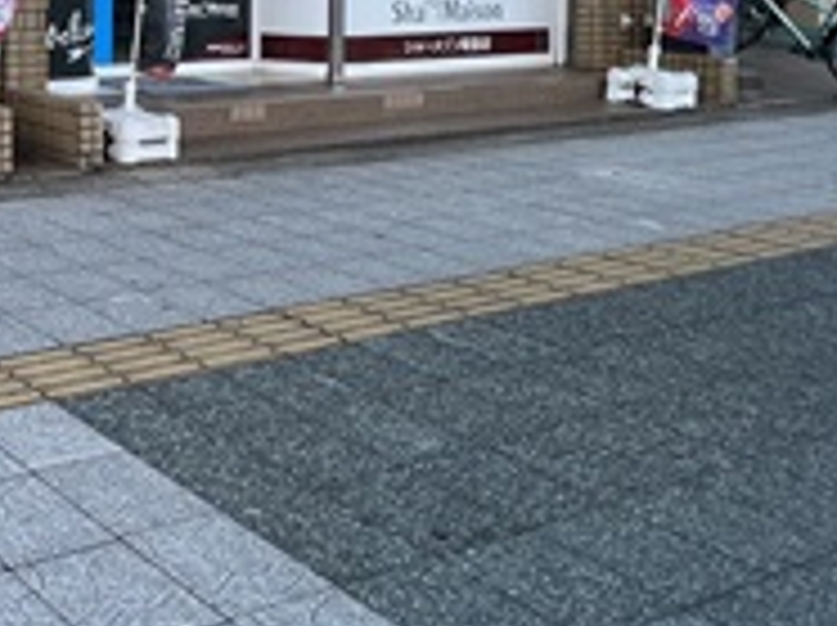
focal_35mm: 42
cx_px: -274
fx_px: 1014
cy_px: -41
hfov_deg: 32.5
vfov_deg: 31.0
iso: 32
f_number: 1.8
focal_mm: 1.57
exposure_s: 1/161
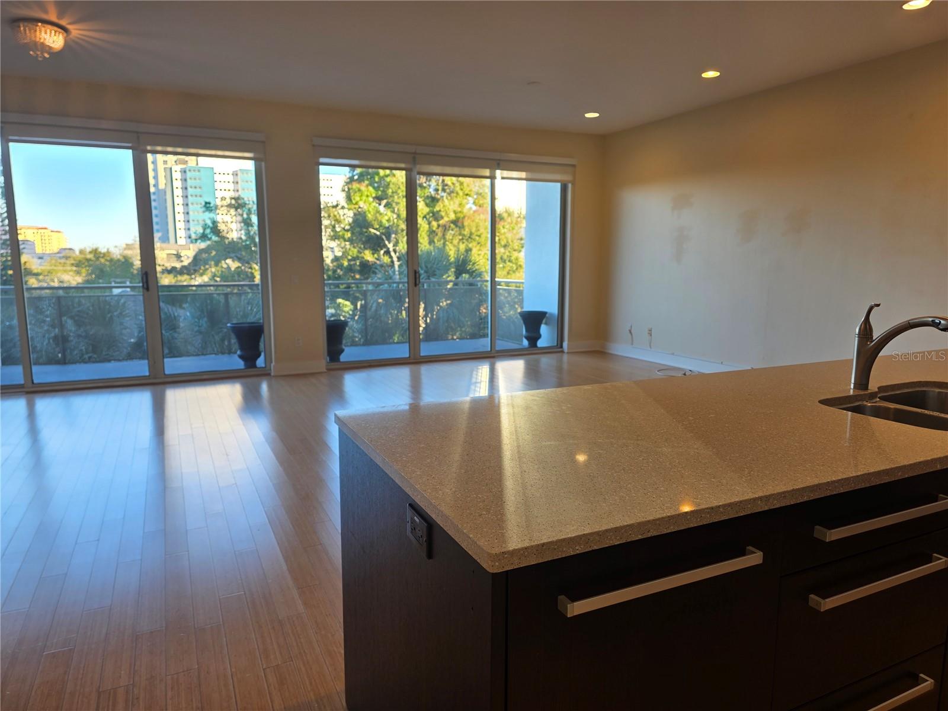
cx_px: 474
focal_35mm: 23
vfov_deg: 58.9
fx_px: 630
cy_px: 356
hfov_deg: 73.9
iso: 32
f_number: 1.7
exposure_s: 1/120
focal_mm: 6.3
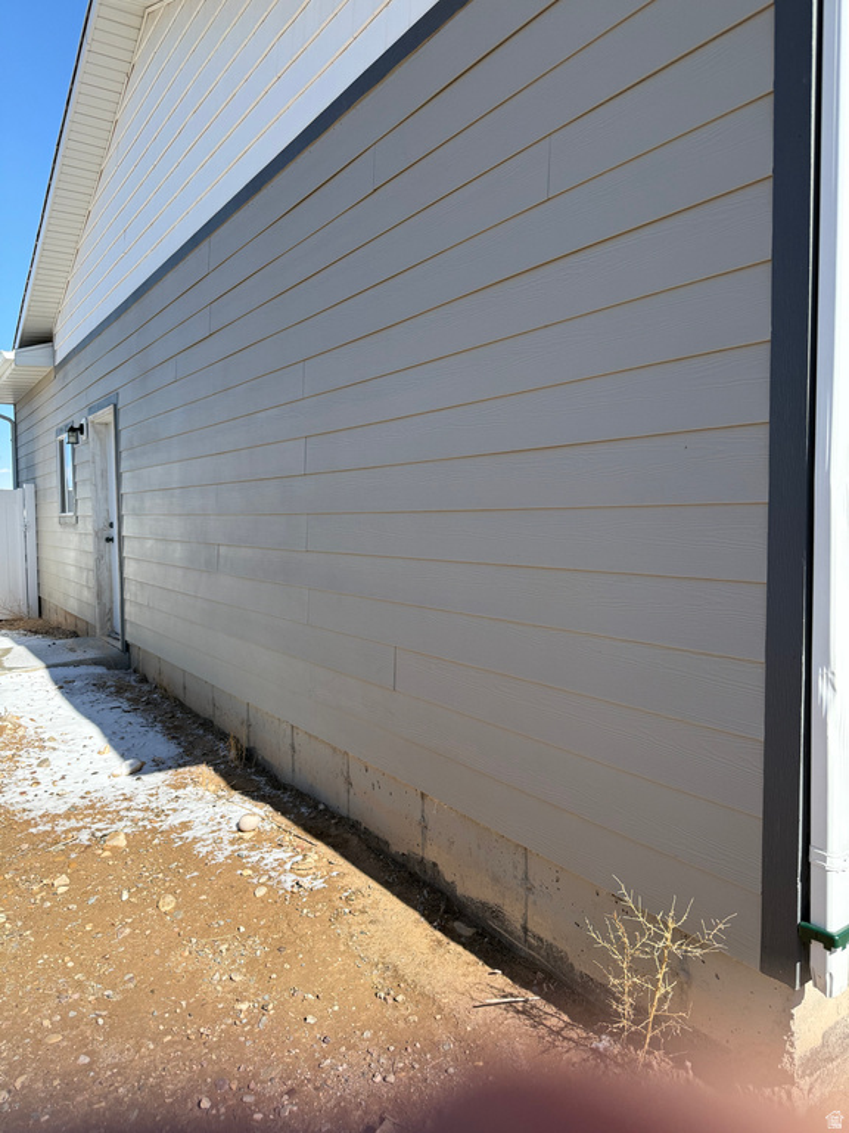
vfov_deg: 71.6
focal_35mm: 24
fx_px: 785
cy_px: 566
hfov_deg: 56.8
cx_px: 424
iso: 125
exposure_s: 1/4975
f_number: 1.78
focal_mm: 6.76
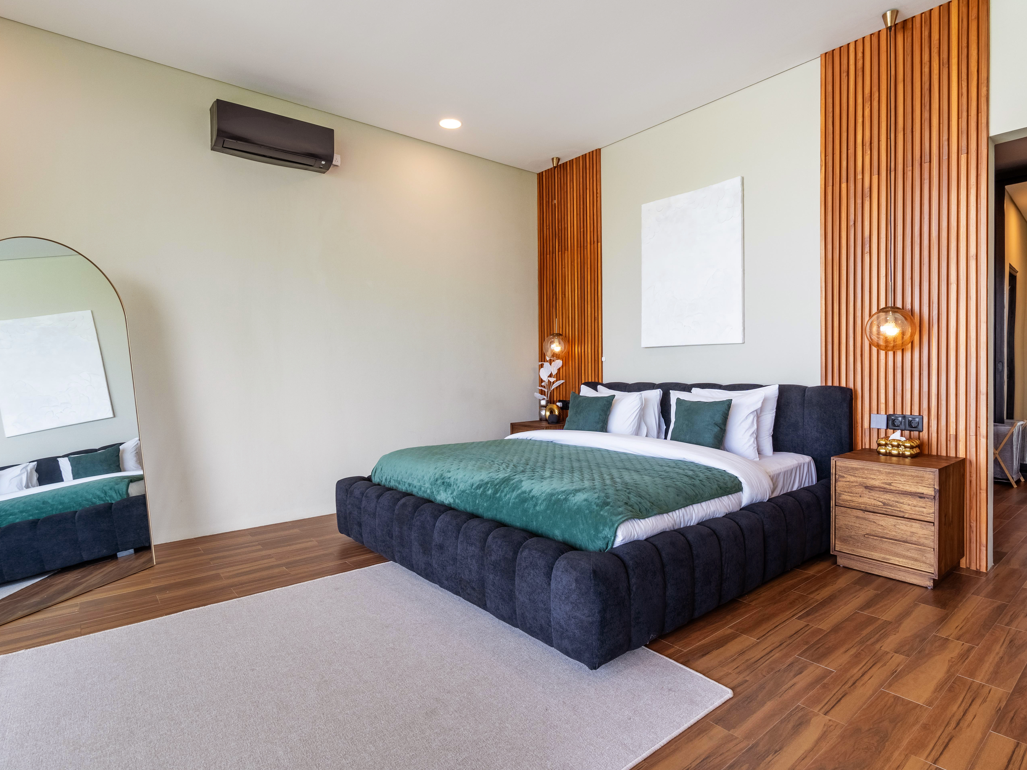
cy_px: 377
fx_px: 534
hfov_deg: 87.7
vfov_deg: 71.6
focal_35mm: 18
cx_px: 541
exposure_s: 1/800
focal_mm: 16
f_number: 8
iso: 800
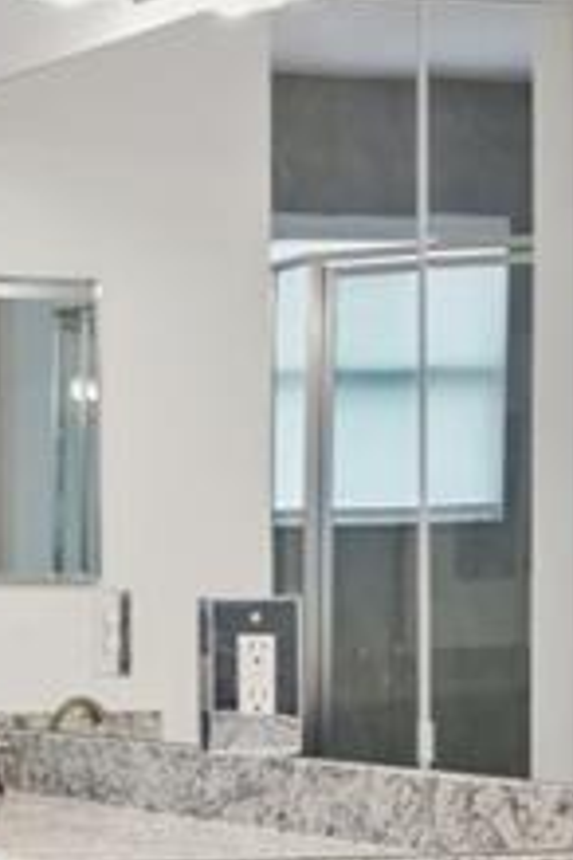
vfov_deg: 16.0
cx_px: -181
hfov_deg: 10.9
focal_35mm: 123
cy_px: 1056
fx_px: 2936
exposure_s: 1/6
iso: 400
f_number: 11
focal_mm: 35
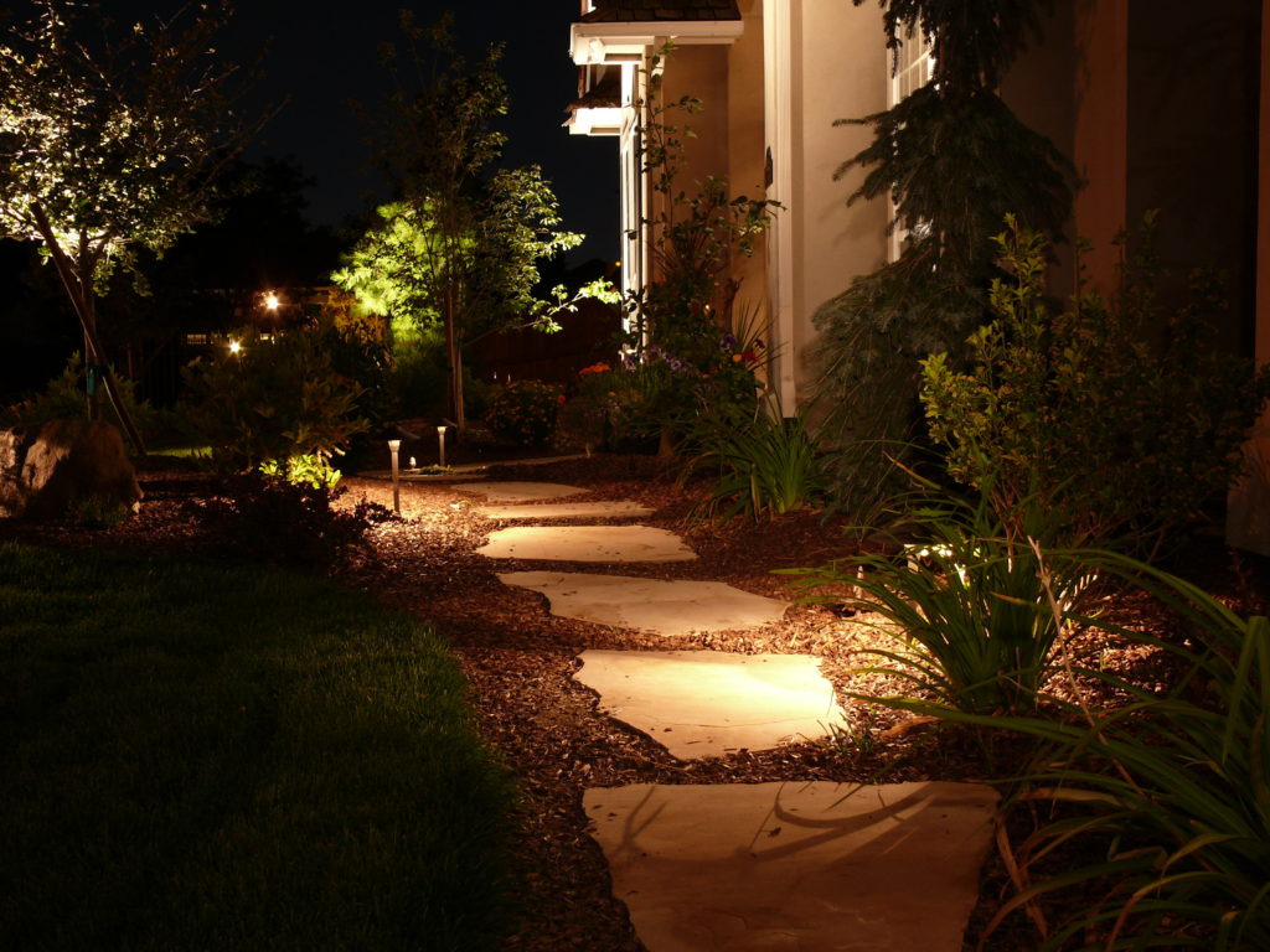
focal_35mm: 46
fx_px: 1688
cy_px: 476
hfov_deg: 41.2
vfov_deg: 31.5
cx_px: 635
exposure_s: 6
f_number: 3.6
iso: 100
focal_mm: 9.8
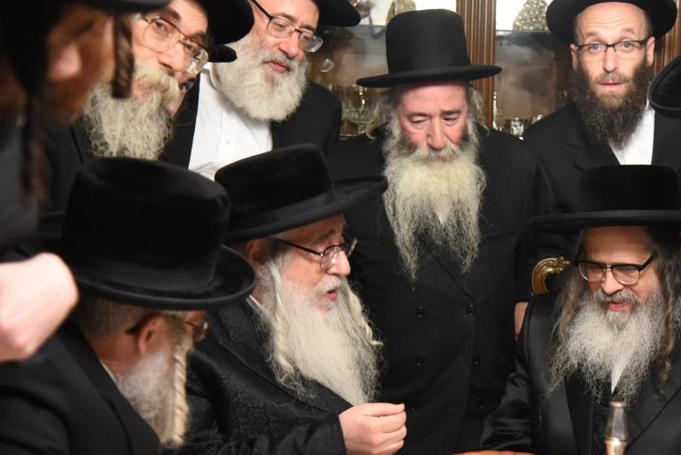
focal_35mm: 85
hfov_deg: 23.8
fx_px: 1609
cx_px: 455
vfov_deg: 16.1
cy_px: 308
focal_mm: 62
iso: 4000
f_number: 4
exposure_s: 1/60
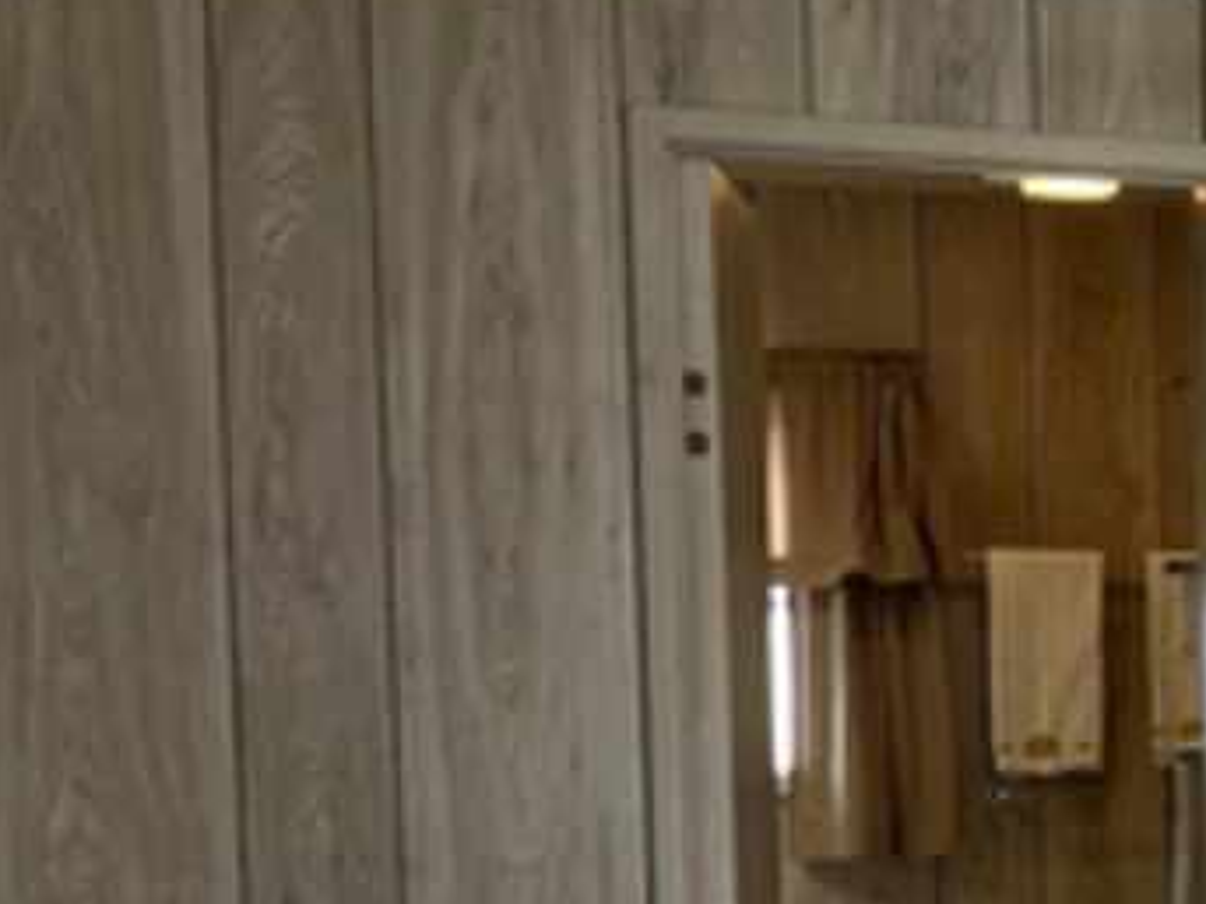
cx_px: 2229
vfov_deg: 15.0
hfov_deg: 16.6
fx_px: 3378
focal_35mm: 97
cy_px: 911
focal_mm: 5.1
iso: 64
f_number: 1.6
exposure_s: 1/60
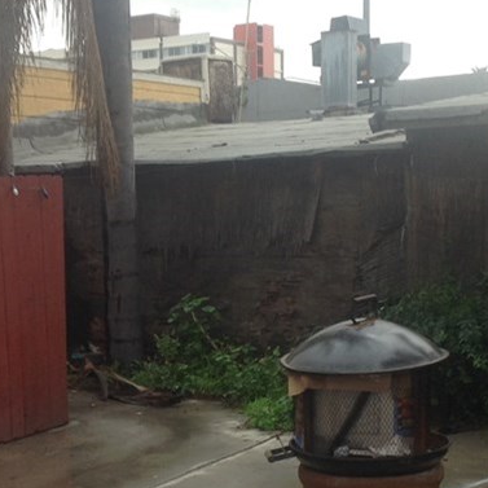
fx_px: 1340
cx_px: 211
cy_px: 353
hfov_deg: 20.6
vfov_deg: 20.5
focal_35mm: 84
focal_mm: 4.28
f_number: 2.4
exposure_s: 1/164
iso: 50
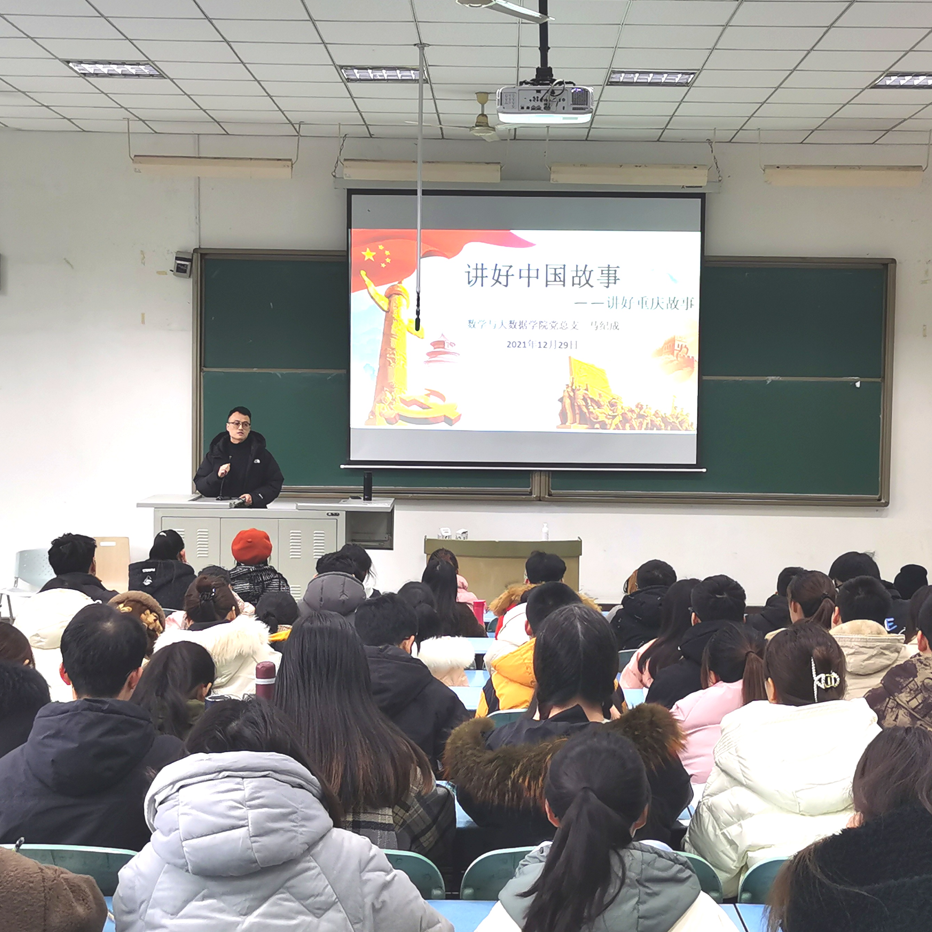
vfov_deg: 31.6
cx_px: 494
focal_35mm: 54
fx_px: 1645
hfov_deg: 31.6
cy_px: 471
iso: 125
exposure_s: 1/50
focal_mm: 5.58
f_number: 1.8
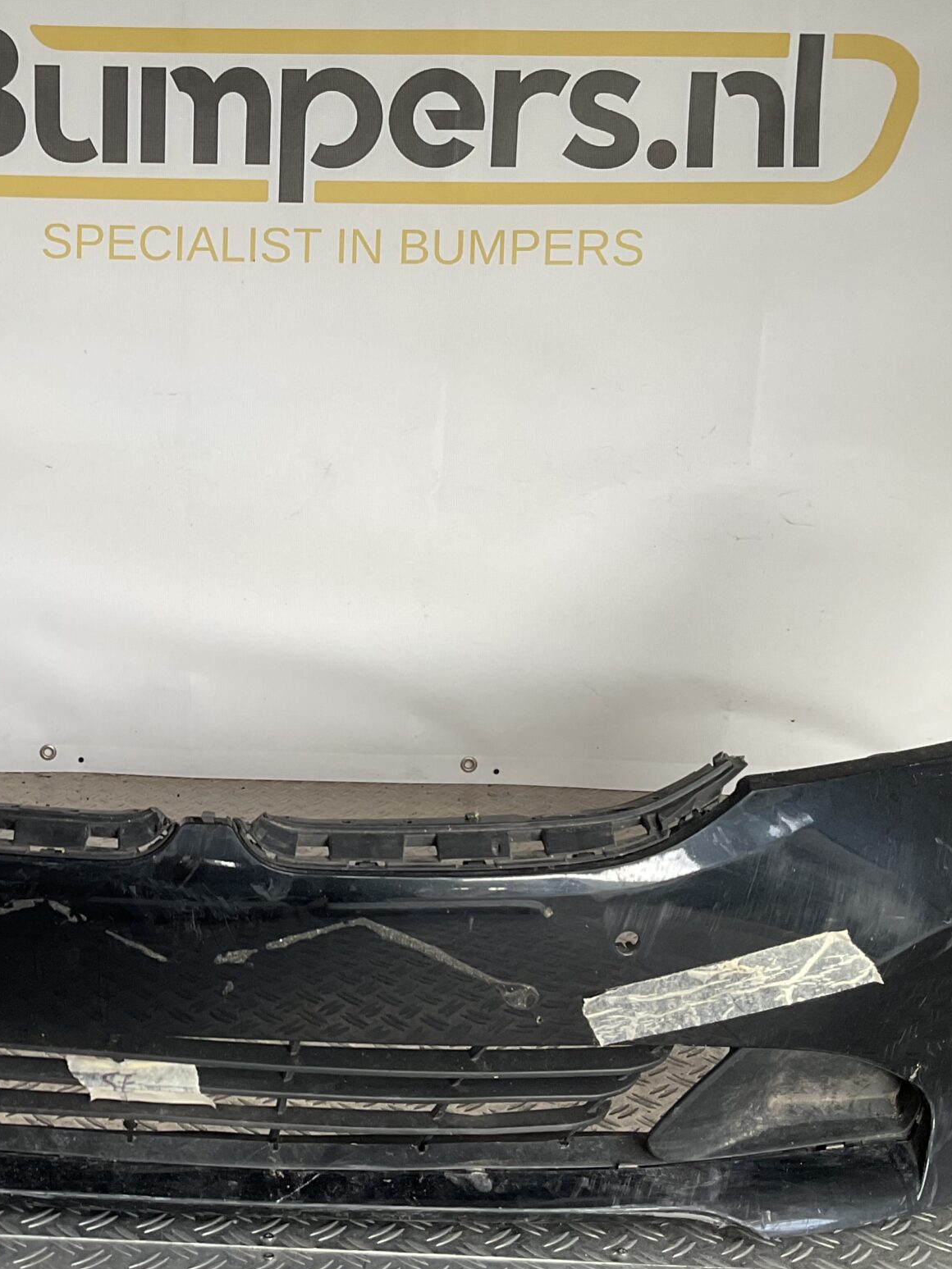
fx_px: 1760
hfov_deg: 29.7
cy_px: 657
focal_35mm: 48
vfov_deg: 39.7
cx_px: 215
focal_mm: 3
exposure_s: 1/100
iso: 32
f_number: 1.8
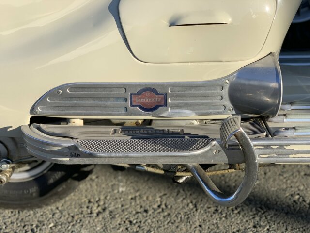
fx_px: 466
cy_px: 116
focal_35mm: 52
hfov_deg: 36.8
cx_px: 155
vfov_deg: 28.0
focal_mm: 6
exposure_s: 1/607
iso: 16
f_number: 2.4
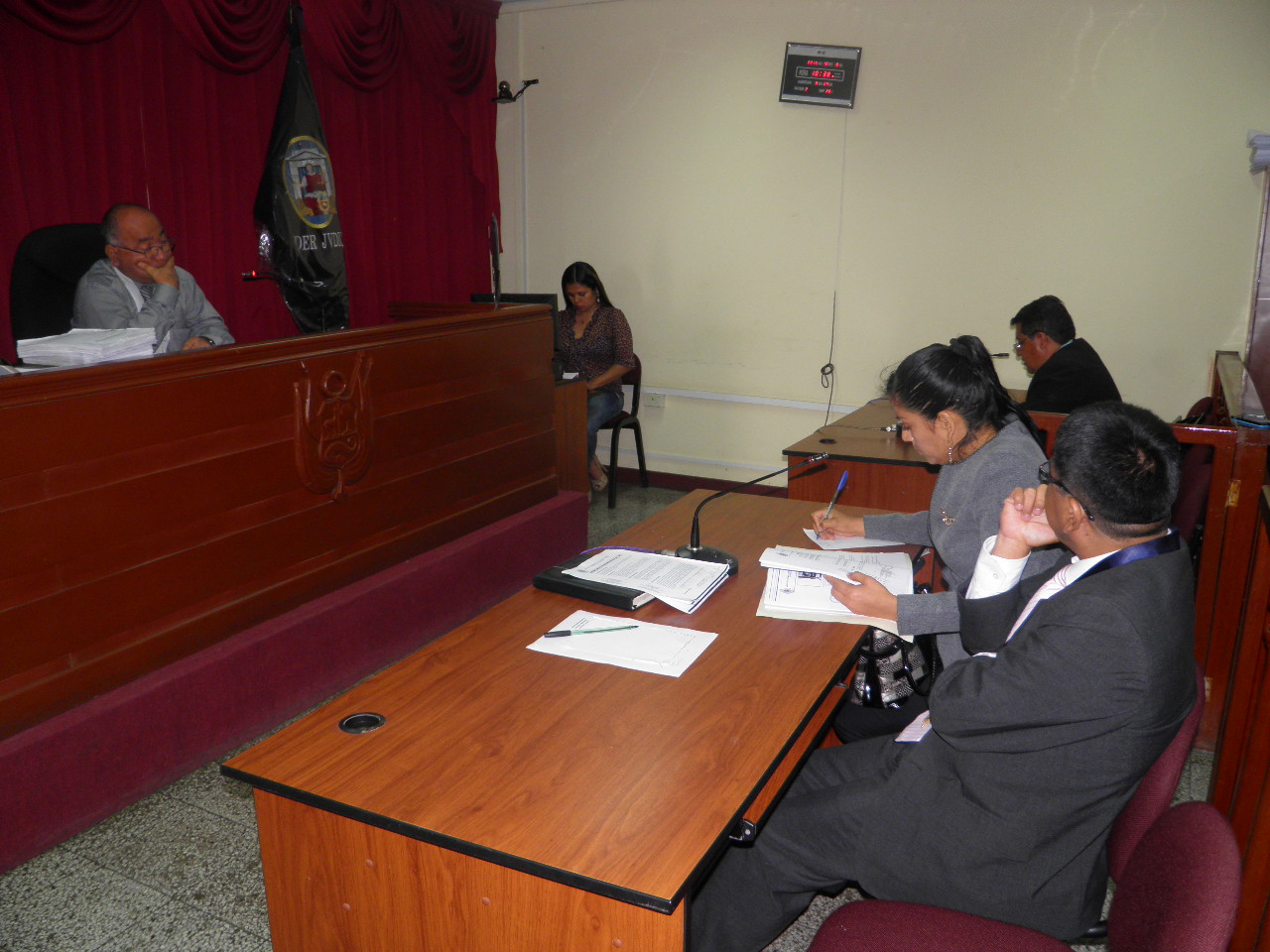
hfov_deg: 63.4
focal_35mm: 28
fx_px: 1027
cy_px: 476
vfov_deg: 49.7
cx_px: 635
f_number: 2.8
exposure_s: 1/30
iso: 100
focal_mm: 4.9
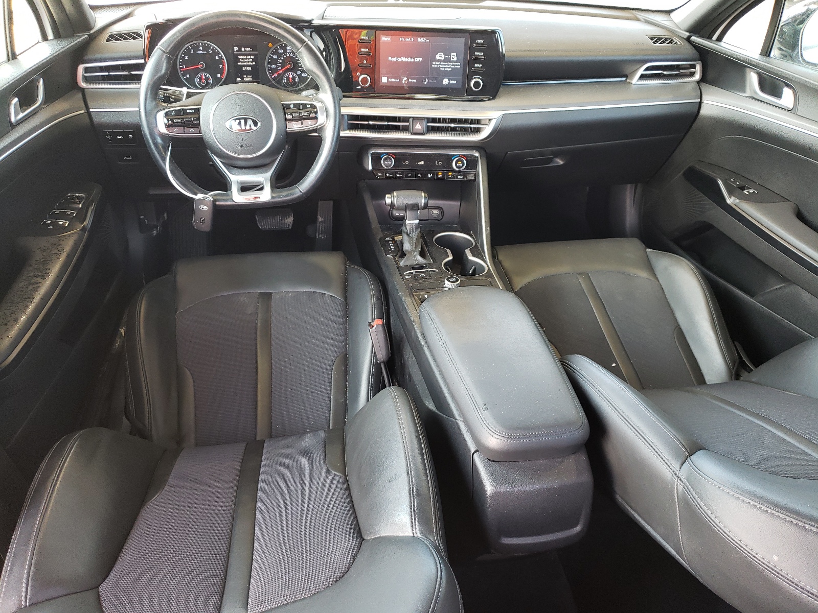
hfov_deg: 67.3
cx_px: 409
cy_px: 306
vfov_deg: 53.1
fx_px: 614
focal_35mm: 26
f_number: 1.5
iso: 108
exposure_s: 1/60.2
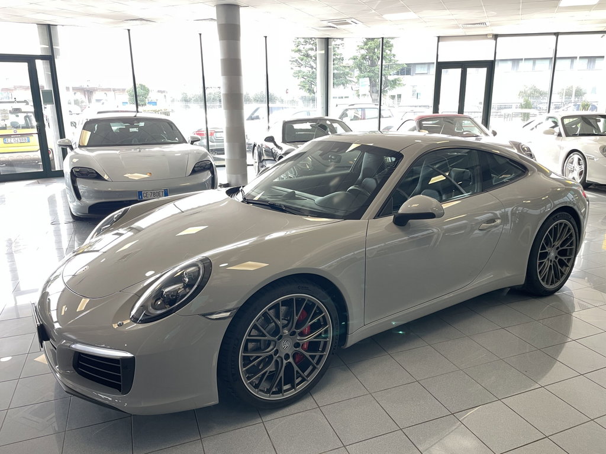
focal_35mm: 26
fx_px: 455
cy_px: 227
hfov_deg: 67.3
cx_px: 303
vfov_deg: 53.1
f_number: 1.6
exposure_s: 1/50
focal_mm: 4.2
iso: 64
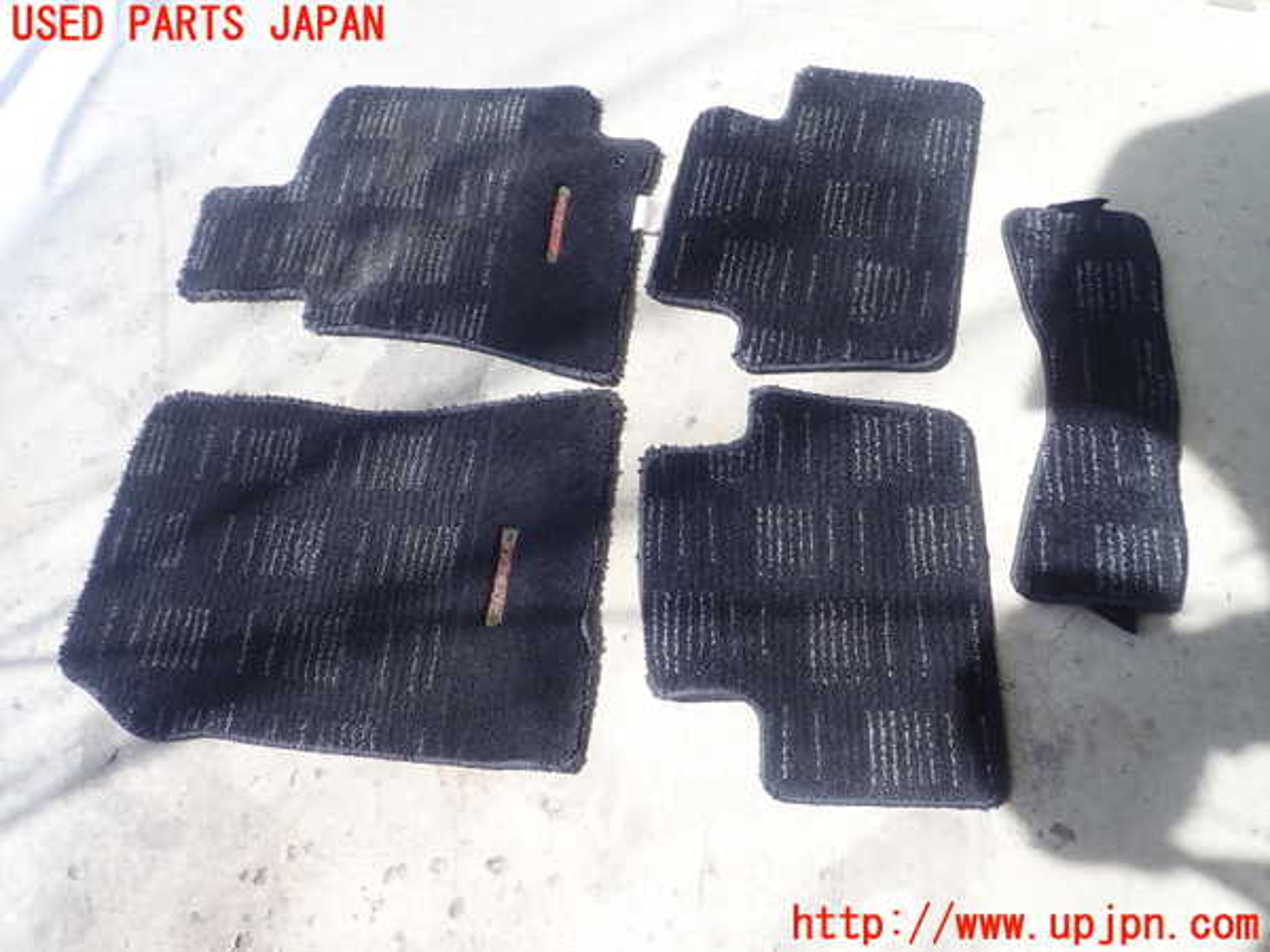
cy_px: 476
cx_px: 635
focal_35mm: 25
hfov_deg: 69.4
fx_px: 917
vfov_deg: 54.9
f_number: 2.8
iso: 100
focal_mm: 4.5
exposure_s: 1/100
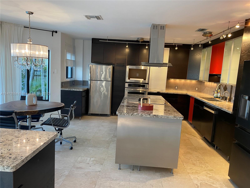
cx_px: 125
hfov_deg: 67.3
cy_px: 94
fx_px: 188
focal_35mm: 26
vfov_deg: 53.1
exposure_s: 1/60
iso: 80
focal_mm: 4.25
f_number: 1.8
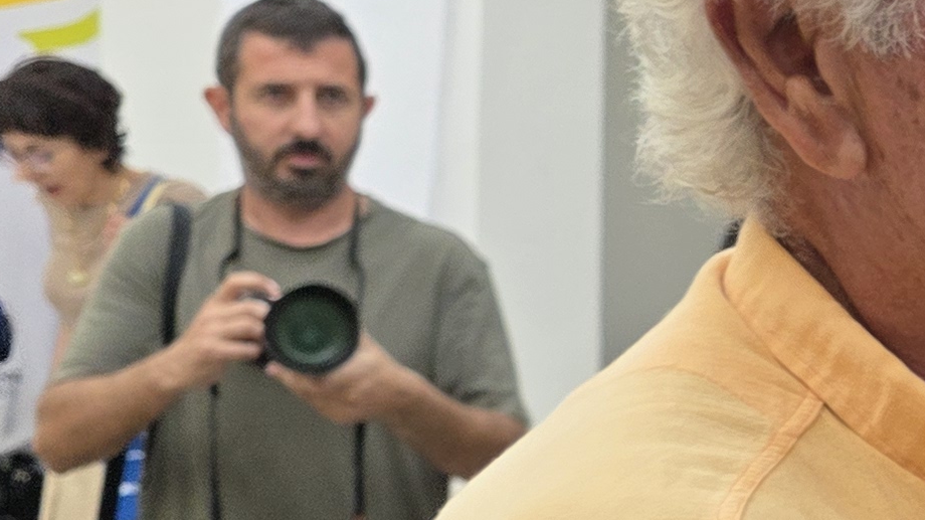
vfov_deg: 11.0
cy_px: 536
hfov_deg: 17.1
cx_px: 1519
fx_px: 2673
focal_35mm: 109
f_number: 1.7
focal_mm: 6.3
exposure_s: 1/180
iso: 50
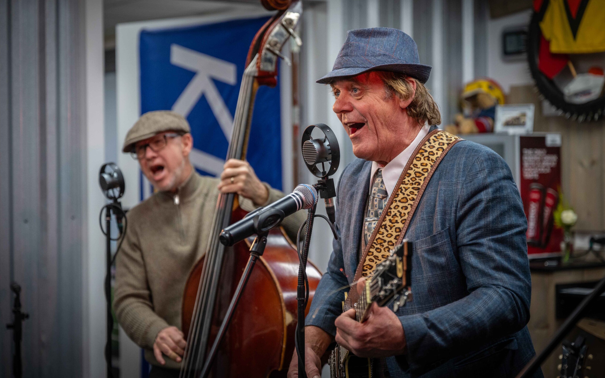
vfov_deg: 18.1
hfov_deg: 28.6
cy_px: 181
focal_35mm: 72
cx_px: 304
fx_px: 1187
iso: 2000
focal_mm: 70
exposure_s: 1/640
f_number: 2.8
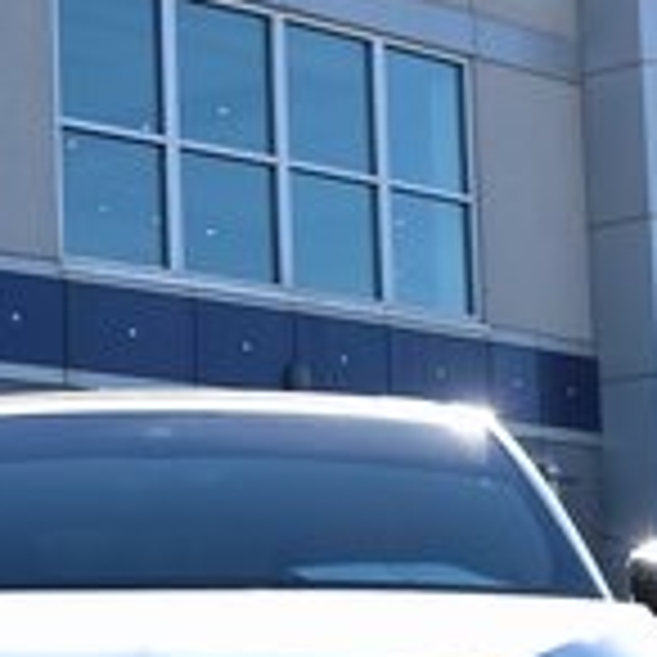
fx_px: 3003
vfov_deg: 12.5
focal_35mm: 140
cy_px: 454
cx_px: 135
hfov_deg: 12.4
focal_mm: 25
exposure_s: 1/200
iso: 100
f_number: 7.1
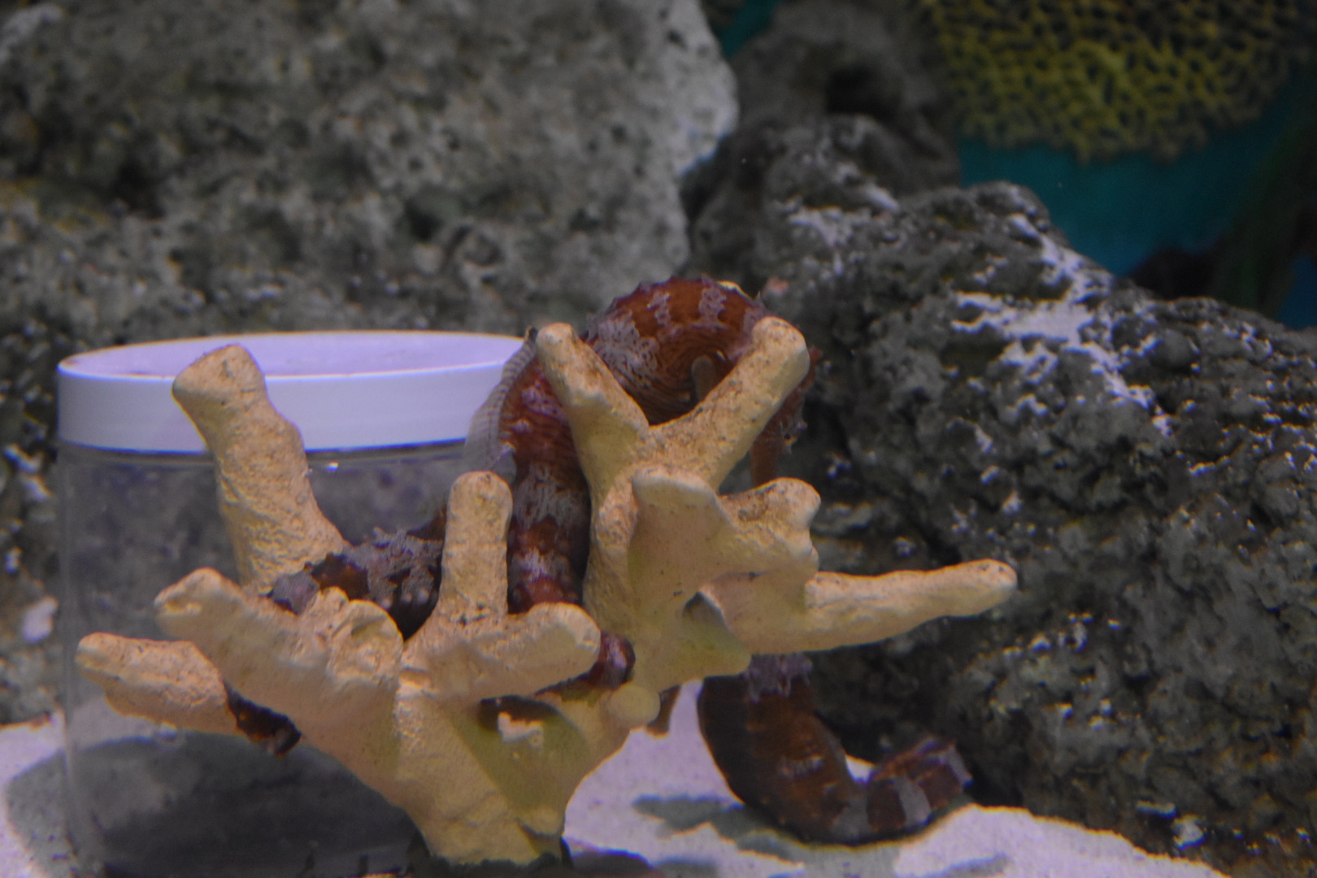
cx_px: 658
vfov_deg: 16.6
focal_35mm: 82
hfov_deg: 24.6
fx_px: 3018
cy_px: 439
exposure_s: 1/40
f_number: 5.6
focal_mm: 55
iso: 3200
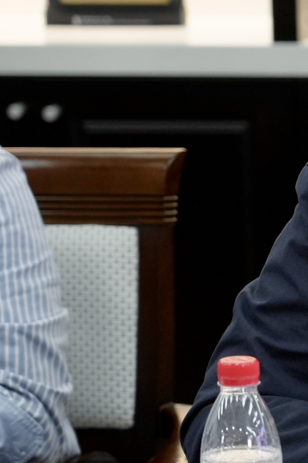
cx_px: 536
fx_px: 2618
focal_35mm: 204
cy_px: 269
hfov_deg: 6.6
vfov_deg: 10.1
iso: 2000
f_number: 4
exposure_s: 1/160
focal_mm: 73
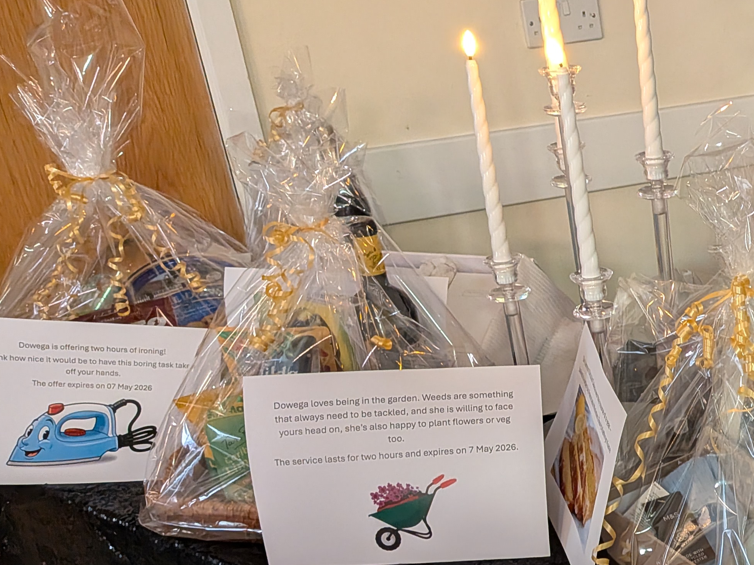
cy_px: 384
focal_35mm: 49
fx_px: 1067
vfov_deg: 29.4
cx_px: 765
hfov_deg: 35.0
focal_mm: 4.53
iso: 1242
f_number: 1.7
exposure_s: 1/33.3
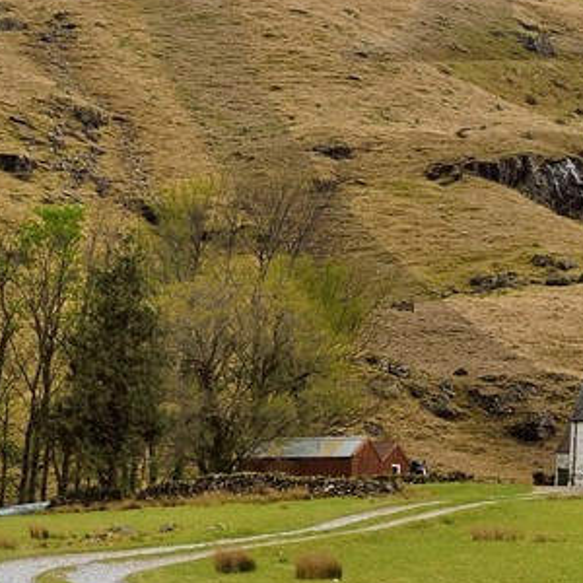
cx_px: 890
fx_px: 3277
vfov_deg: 9.9
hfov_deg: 9.8
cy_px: -255
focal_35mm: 172
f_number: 9
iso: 200
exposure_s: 1/250
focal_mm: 38
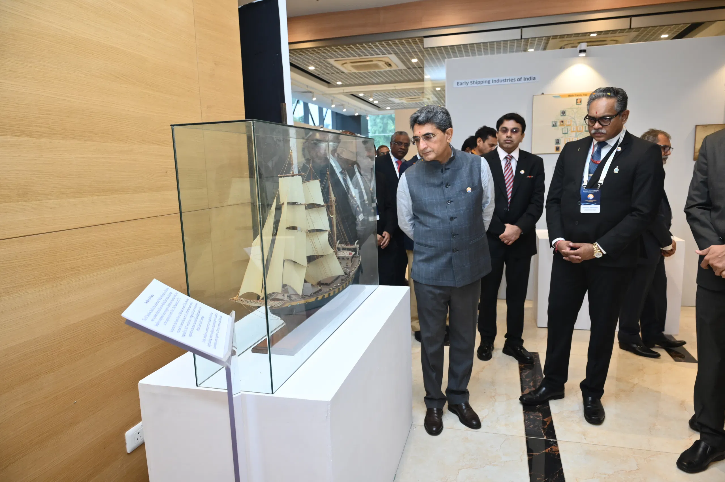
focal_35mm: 24
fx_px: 483
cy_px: 241
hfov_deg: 73.8
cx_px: 362
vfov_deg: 53.1
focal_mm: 24
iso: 1250
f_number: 5.6
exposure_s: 1/160
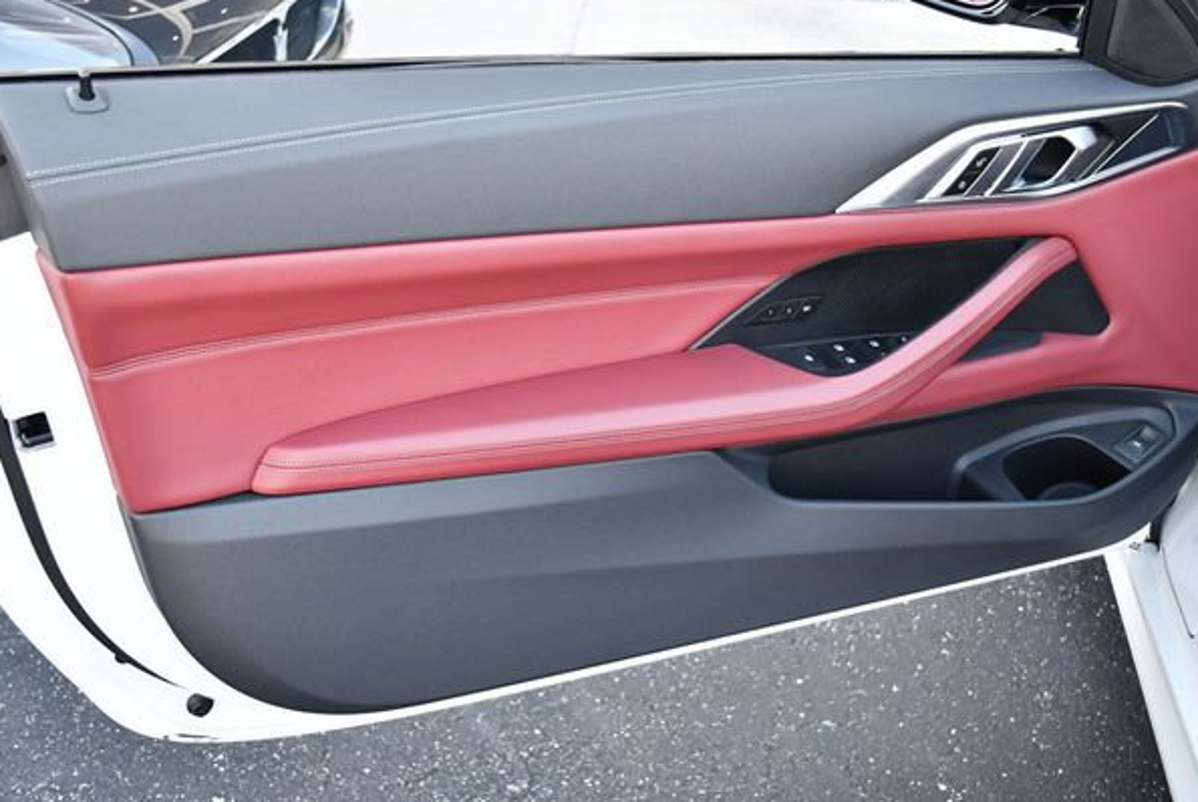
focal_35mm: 43
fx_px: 1432
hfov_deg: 45.4
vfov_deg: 31.2
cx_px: 592
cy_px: 373
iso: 720
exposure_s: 1/250
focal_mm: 20
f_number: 3.8
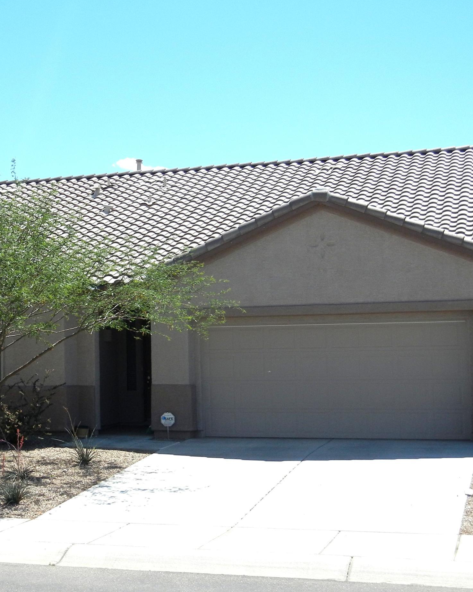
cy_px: 275
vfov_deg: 30.5
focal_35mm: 62
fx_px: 1085
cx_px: 91
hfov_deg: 24.2
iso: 160
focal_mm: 7.1
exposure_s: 1/404
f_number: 7.4
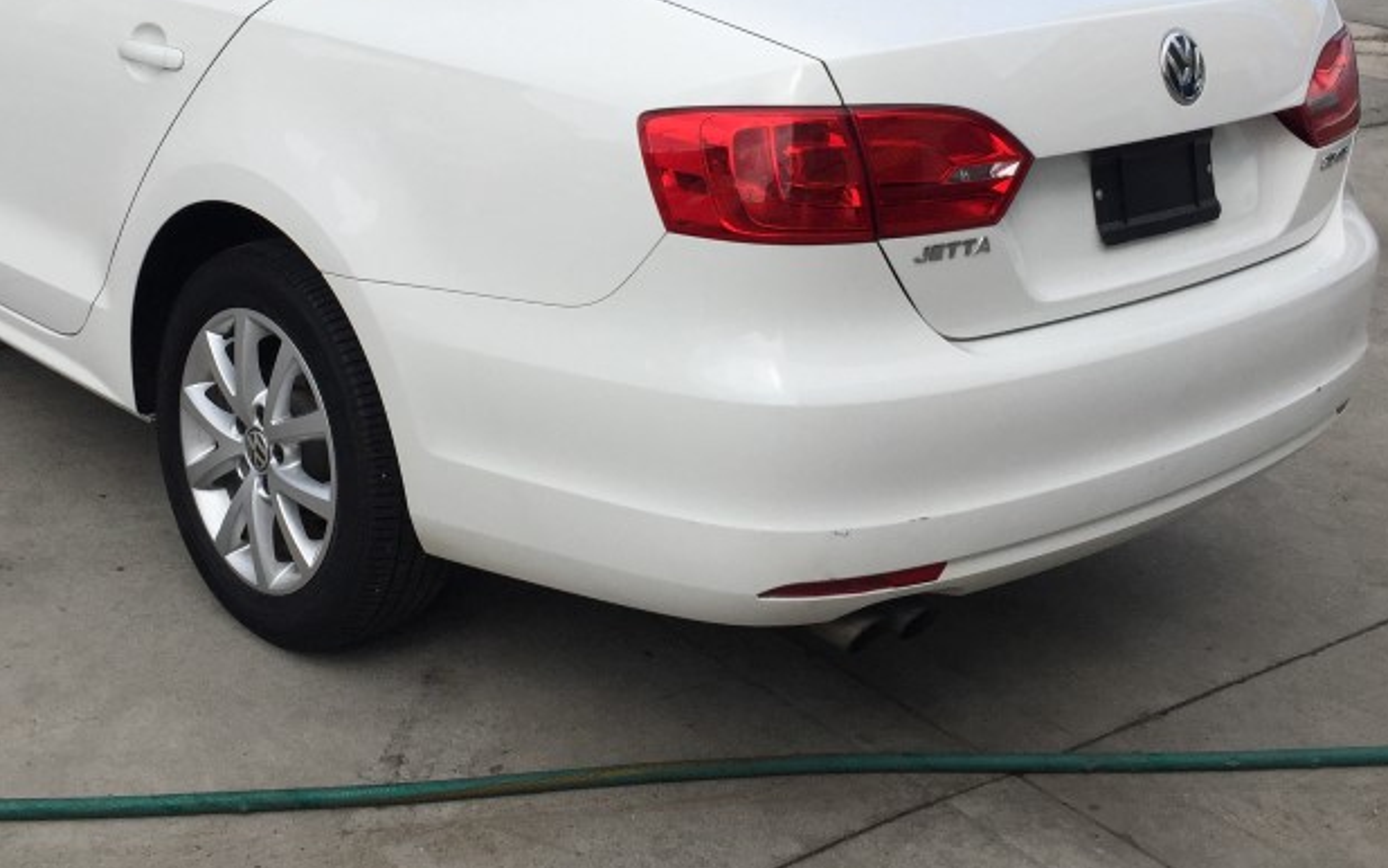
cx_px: 502
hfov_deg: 39.2
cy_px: 92
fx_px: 1930
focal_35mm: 51
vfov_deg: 24.6
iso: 32
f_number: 2.2
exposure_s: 1/2198
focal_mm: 4.15
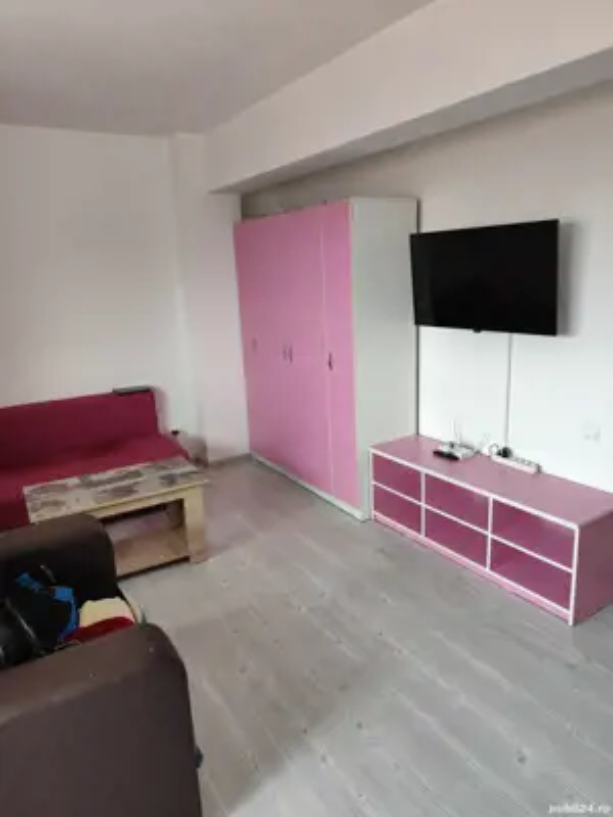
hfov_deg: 58.9
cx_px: 306
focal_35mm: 23
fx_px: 543
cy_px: 408
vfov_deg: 73.9
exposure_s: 1/120
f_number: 1.65
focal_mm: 6.14
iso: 800
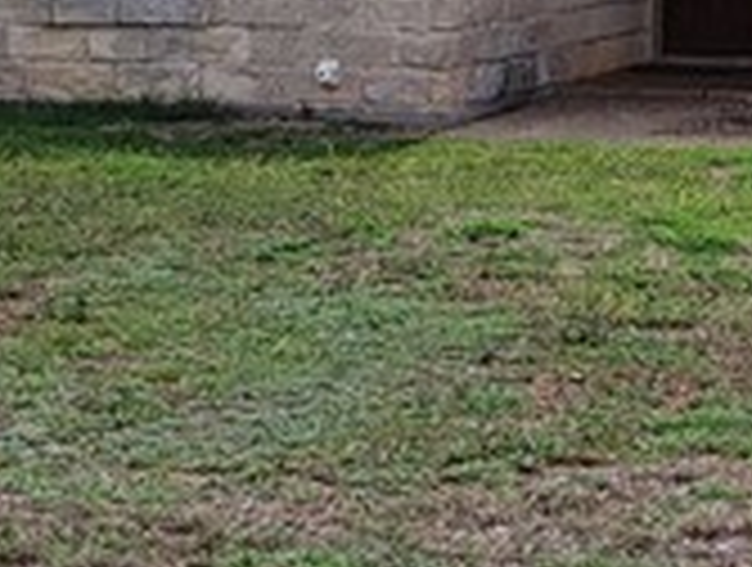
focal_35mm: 159
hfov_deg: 12.3
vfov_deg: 9.2
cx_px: 680
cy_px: -148
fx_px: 3462
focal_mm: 5.4
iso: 40
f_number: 1.8
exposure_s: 1/6354
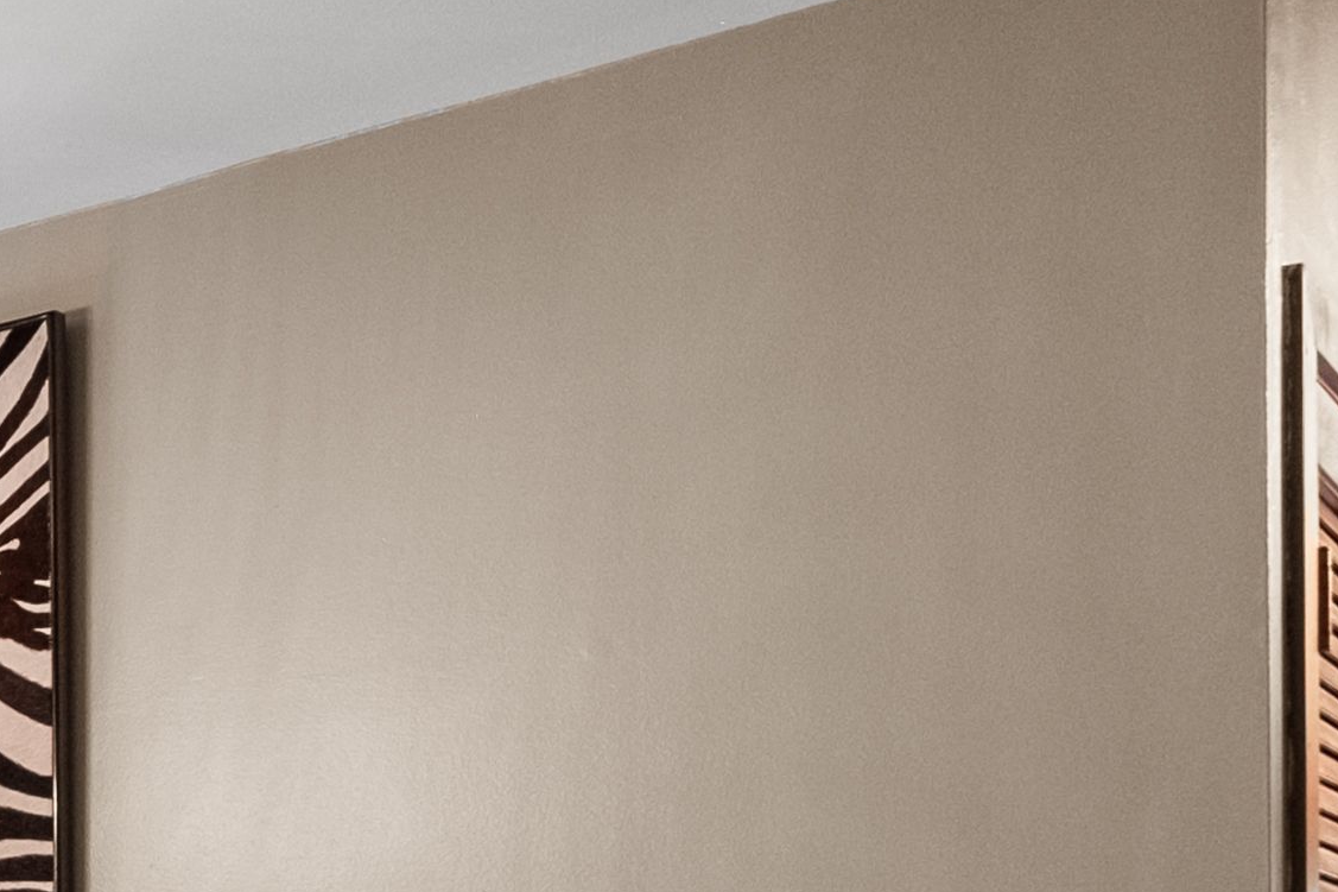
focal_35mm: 65
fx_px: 2415
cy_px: 1084
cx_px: -964
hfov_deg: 21.9
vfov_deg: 19.6
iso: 200
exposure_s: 1/50
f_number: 6.4
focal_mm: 10
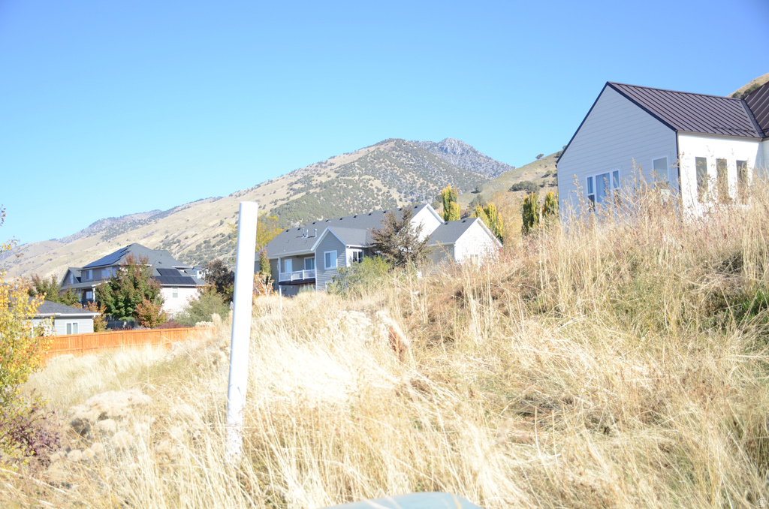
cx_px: 384
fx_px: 831
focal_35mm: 39
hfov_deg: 49.6
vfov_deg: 34.1
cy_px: 254
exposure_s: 1/400
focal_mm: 26
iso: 100
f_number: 3.8
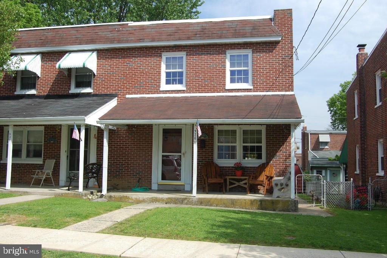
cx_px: 194
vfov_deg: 36.8
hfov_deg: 53.2
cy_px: 129
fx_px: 387
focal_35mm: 36
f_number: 9
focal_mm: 24
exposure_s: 1/320
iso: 200
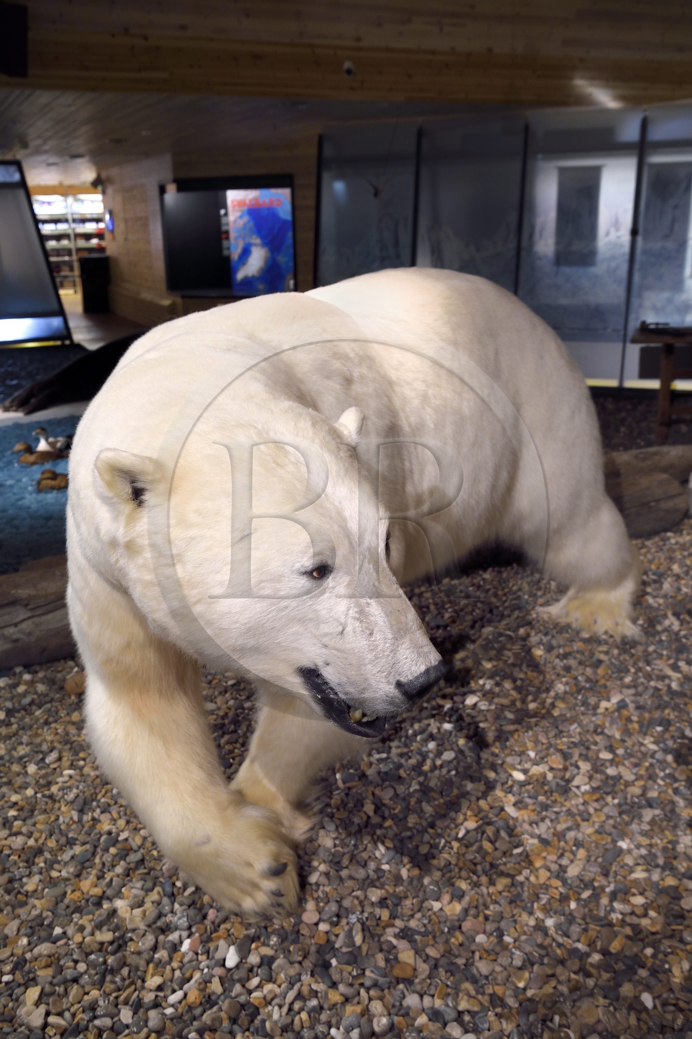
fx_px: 981
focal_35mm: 34
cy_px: 520
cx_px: 346
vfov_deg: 55.8
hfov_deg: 38.9
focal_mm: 34
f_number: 6.3
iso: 800
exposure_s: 1/15
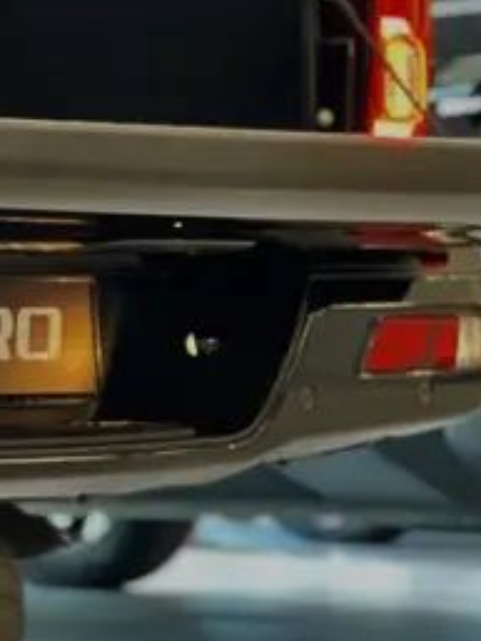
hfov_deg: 5.8
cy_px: 44
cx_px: -92
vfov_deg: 7.7
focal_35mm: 256
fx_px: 4739
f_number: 2.8
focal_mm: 9
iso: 400
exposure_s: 1/17
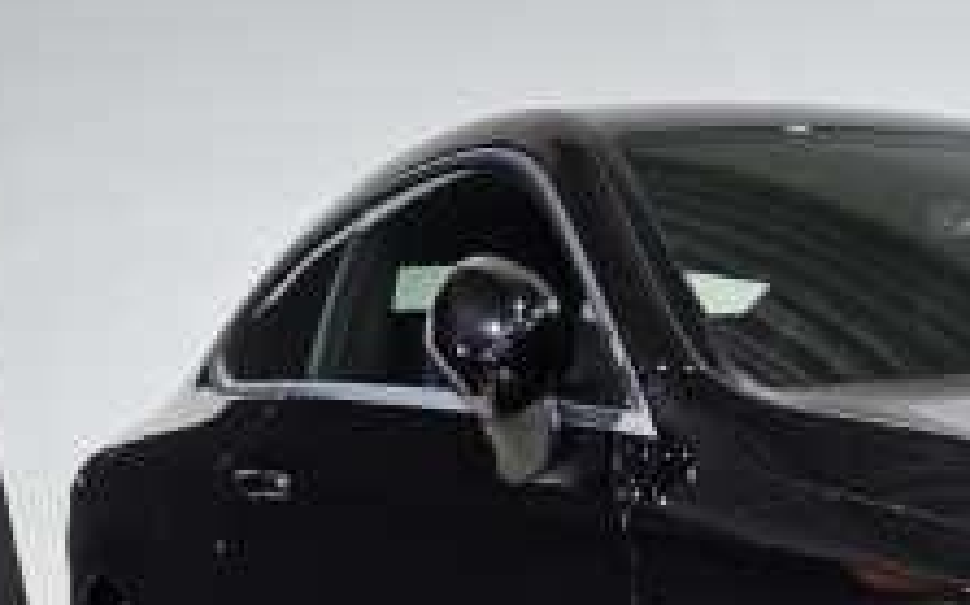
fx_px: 1849
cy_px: 888
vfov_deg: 16.9
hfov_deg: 24.7
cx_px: 1327
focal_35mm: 70
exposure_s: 1/100
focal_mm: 6.3
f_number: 1.7
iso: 160
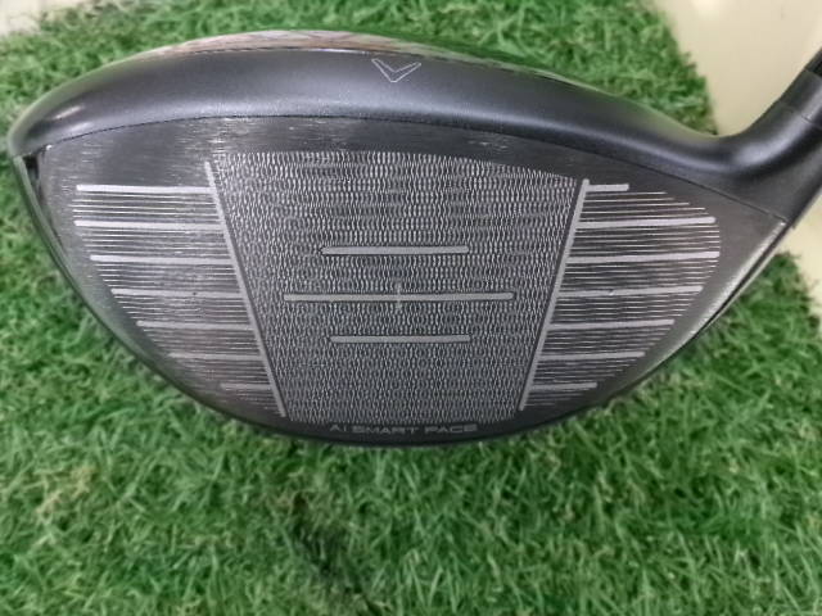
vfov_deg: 49.7
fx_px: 665
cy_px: 308
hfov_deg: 63.4
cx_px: 411
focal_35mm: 28
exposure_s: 1/34
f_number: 3.9
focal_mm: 5.1
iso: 800
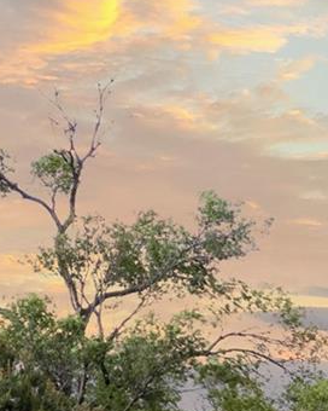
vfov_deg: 18.0
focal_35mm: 97
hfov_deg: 13.6
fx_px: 1177
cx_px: 656
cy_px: 588
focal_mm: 8.38
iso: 400
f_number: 2.8
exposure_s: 1/50
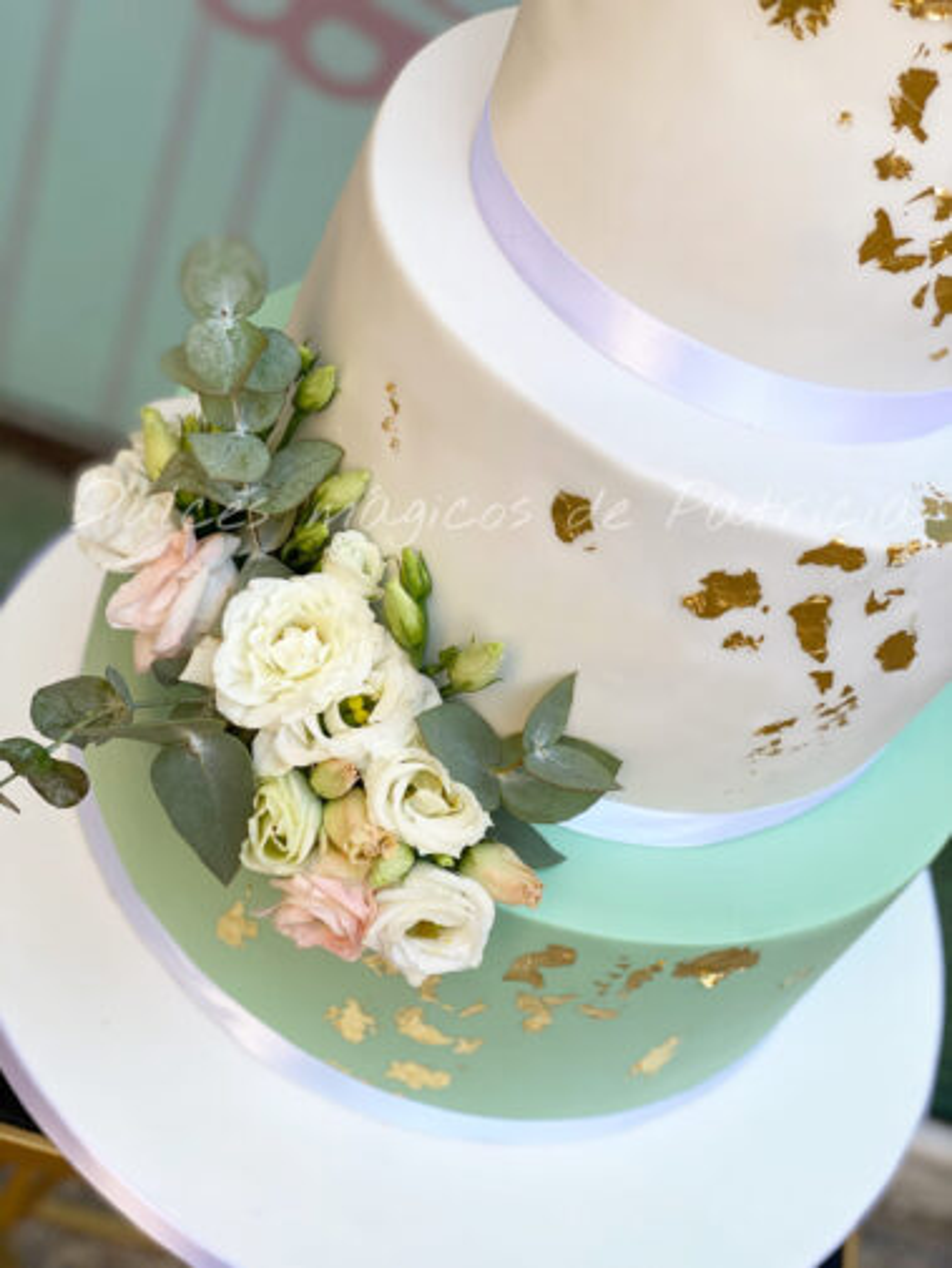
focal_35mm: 52
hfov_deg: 28.0
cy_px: 634
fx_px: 1906
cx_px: 476
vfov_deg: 36.8
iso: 20
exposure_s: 1/274
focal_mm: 6
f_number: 2
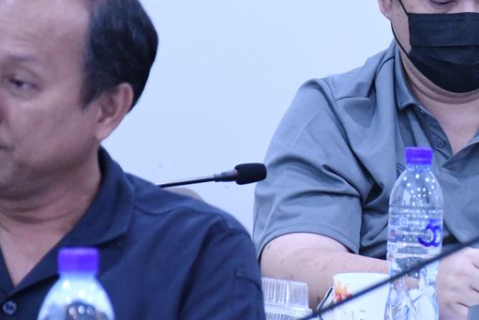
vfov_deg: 3.4
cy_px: 39
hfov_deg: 5.1
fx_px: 5390
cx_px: 472
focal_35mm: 405
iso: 7200
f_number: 6
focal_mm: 135
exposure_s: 1/200
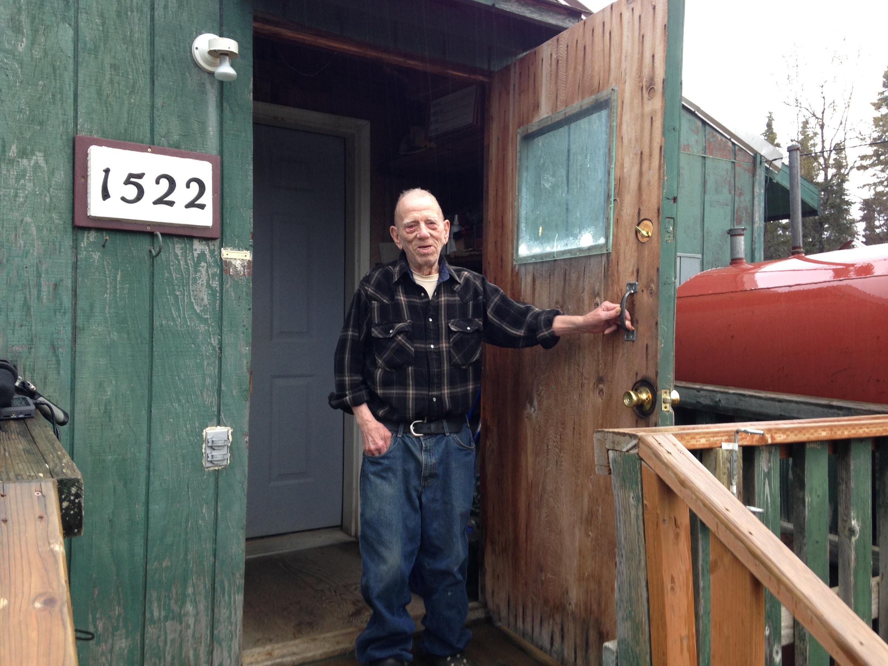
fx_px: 847
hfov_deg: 55.4
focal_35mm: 33
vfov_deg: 42.9
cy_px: 333
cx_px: 444
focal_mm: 4.12
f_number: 2.4
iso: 50
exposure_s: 1/24
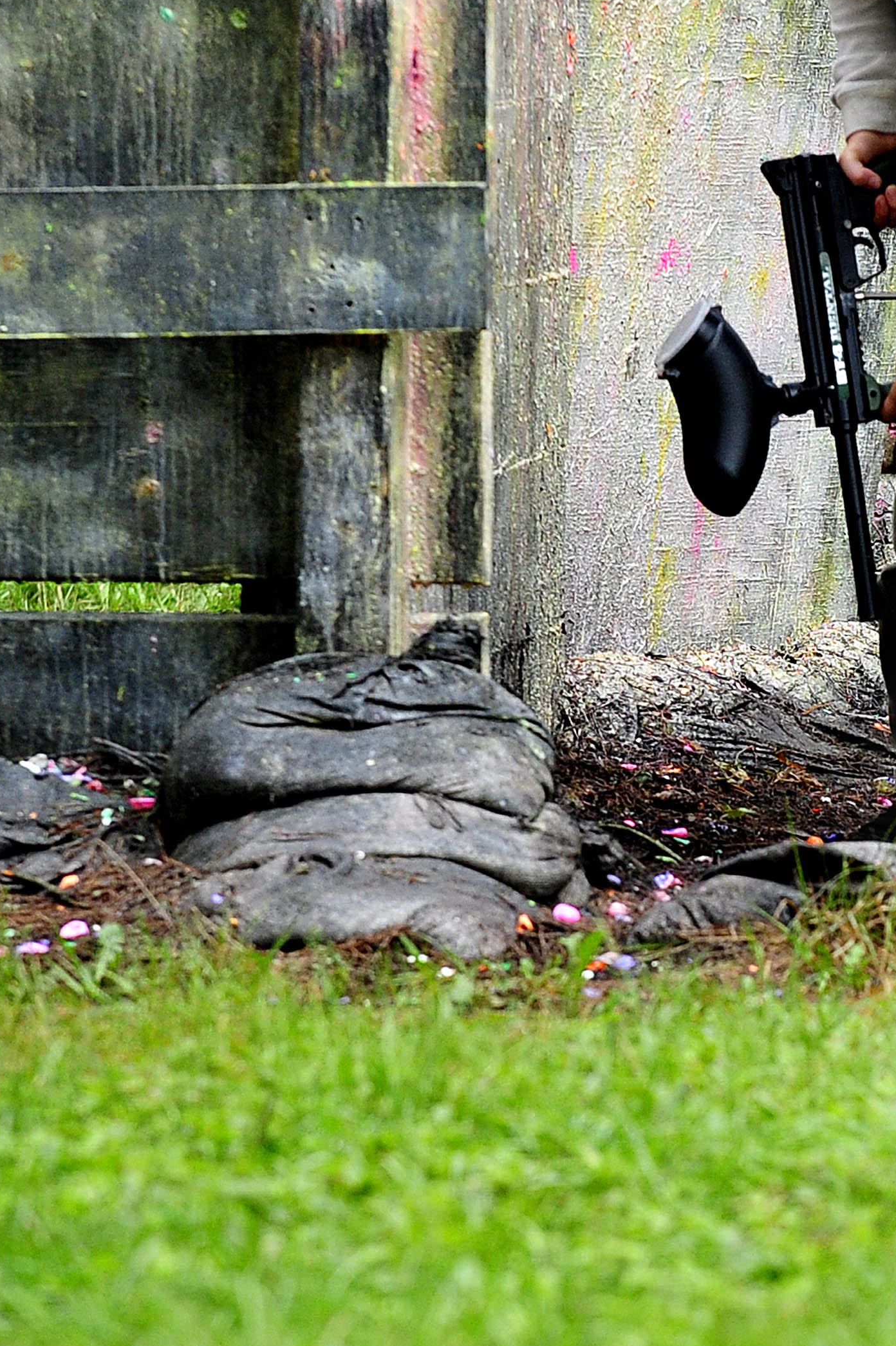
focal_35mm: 407
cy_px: 37
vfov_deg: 5.1
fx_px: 15209
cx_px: 504
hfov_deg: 3.4
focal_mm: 200
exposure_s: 1/800
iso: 1250
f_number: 6.3
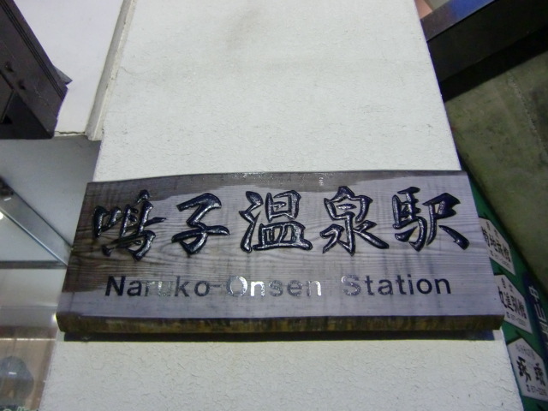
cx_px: 274
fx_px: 443
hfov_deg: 63.4
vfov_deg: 49.7
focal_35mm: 28
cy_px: 206
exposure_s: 1/60
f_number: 2.6
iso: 800
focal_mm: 4.9
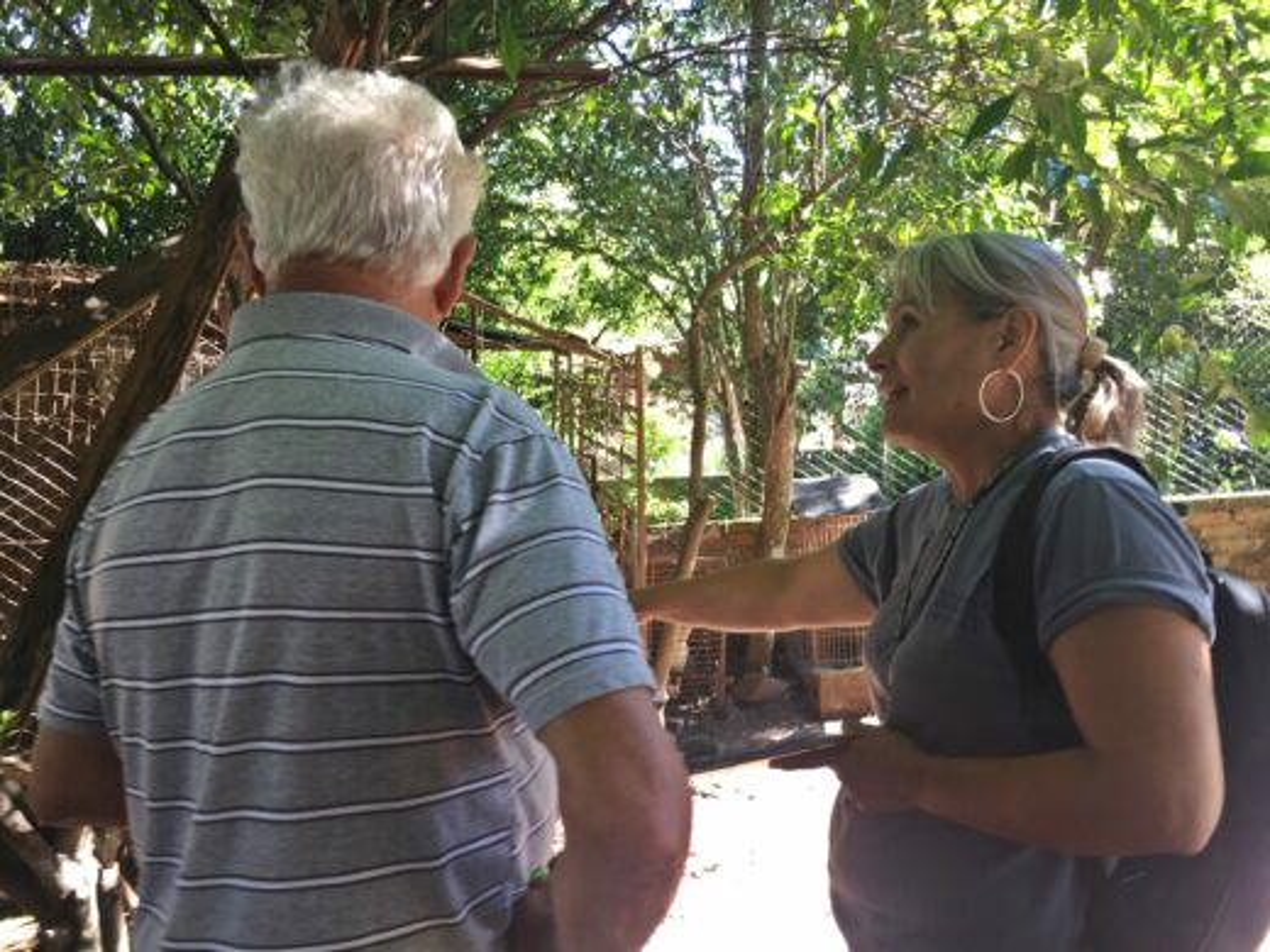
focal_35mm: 29
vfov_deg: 48.2
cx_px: 635
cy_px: 476
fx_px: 1064
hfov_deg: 61.7
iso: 40
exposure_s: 1/40
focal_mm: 4.15
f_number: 2.2
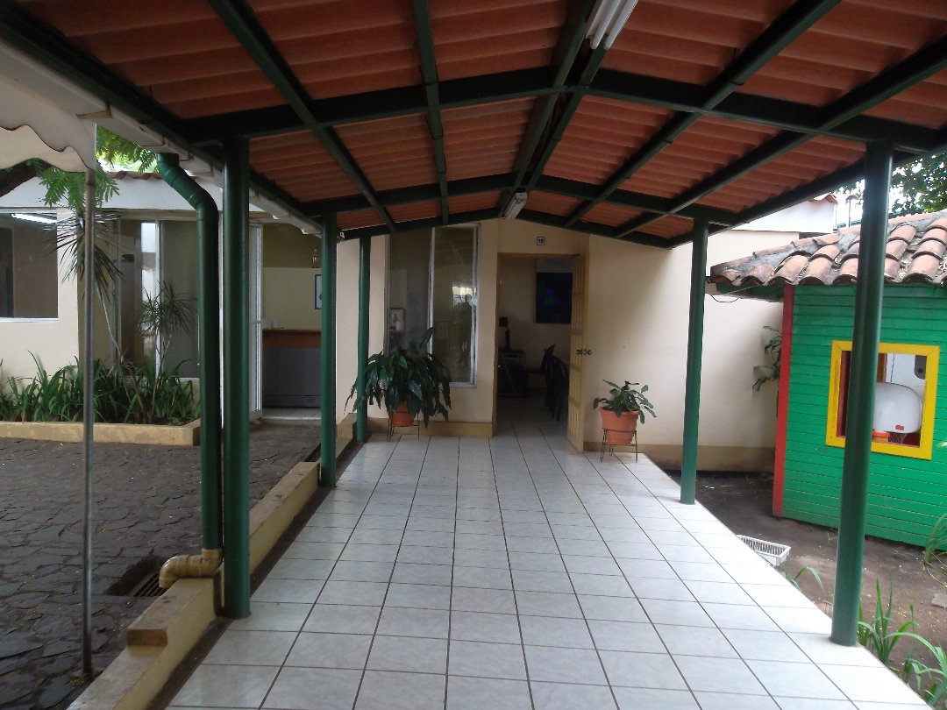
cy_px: 355
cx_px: 474
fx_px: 739
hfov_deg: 65.3
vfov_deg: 51.4
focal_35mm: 27
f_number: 3.5
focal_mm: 4.9
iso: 162
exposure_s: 1/45
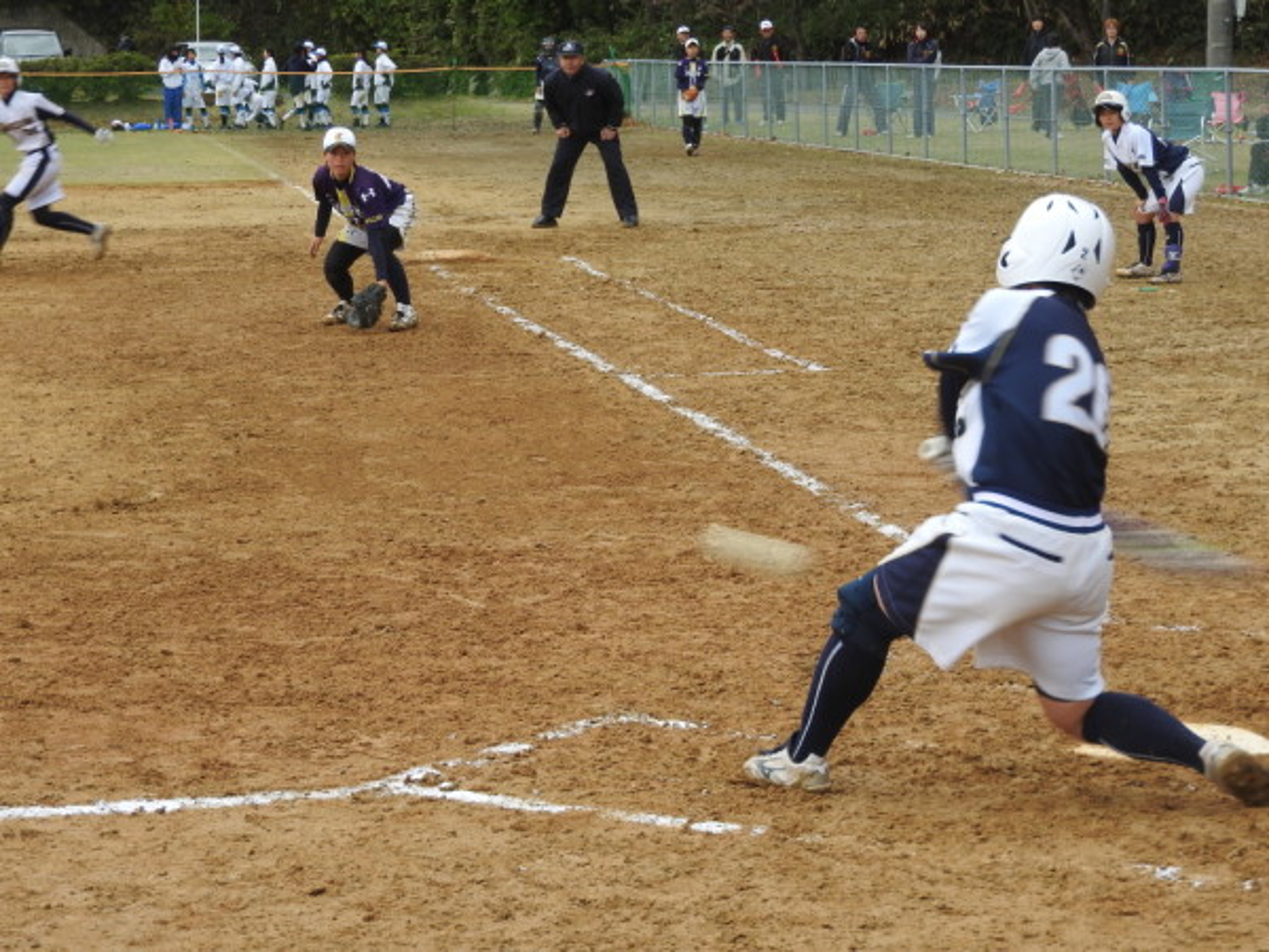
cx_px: 634
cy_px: 476
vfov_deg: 14.1
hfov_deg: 18.7
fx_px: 3849
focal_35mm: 105
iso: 100
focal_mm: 18.8
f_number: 4.8
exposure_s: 1/80
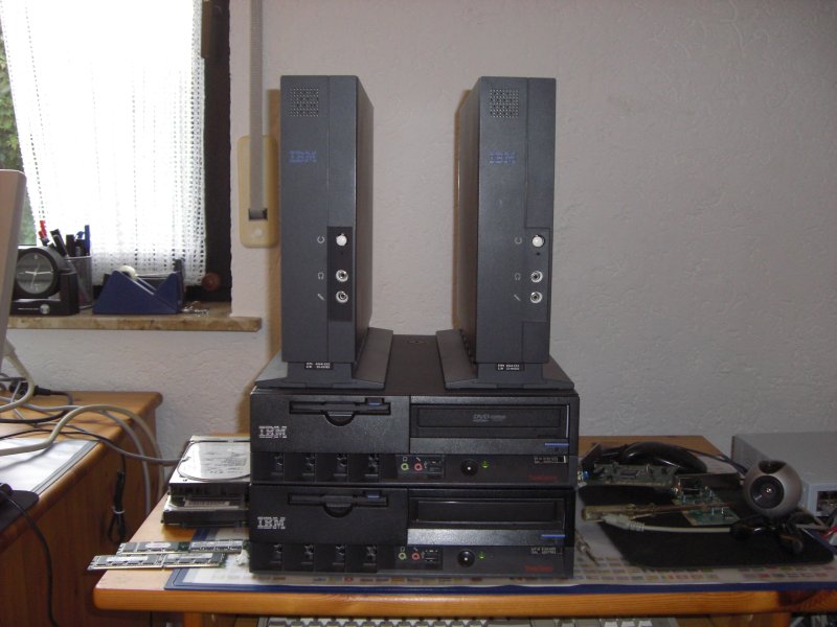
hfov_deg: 49.0
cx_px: 418
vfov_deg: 37.7
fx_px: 919
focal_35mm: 38
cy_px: 314
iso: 200
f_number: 2.7
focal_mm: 6.2
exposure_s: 1/30
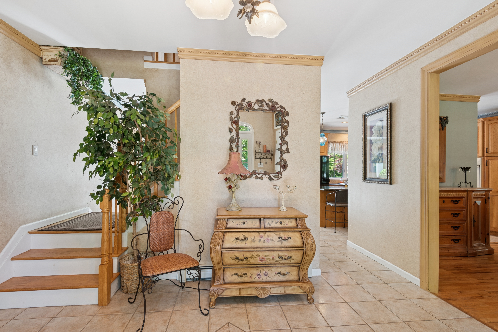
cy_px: 166
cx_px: 249
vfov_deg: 73.8
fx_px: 221
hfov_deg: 96.7
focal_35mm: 16
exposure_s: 1/8
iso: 200
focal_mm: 16
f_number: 9
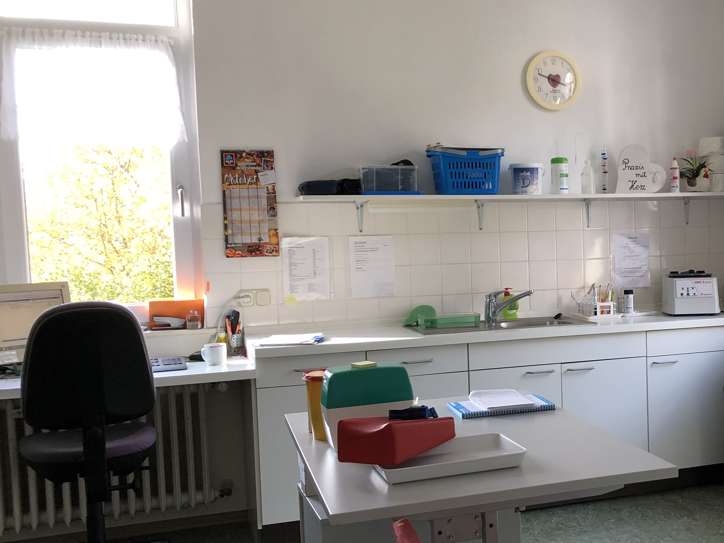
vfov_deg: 30.9
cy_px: 303
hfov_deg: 38.6
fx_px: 983
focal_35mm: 47
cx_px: 600
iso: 32
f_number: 1.8
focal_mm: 3.99
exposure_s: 1/50
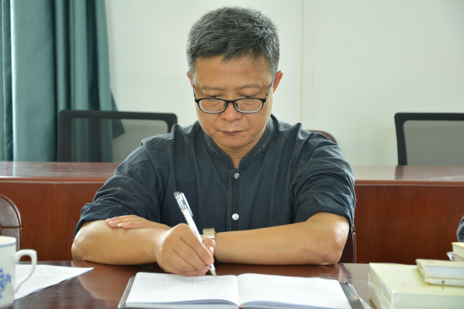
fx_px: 1276
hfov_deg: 20.6
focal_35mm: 99
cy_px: 154
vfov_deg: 13.8
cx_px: 232
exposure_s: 1/8
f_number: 5.3
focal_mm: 66
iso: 800
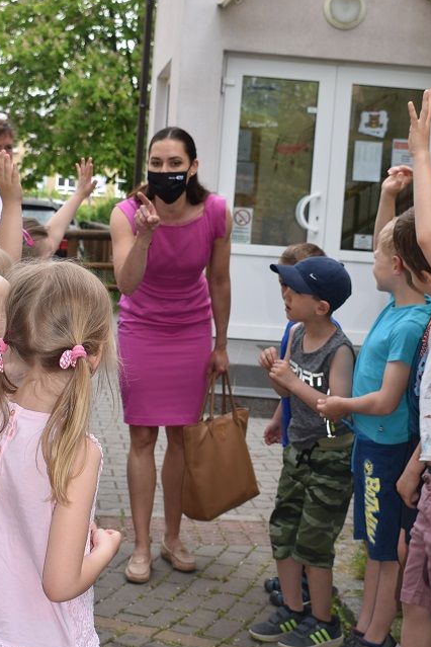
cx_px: 186
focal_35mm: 72
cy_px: 330
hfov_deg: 18.9
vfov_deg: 28.1
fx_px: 1293
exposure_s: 1/160
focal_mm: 30
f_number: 6.3
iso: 100
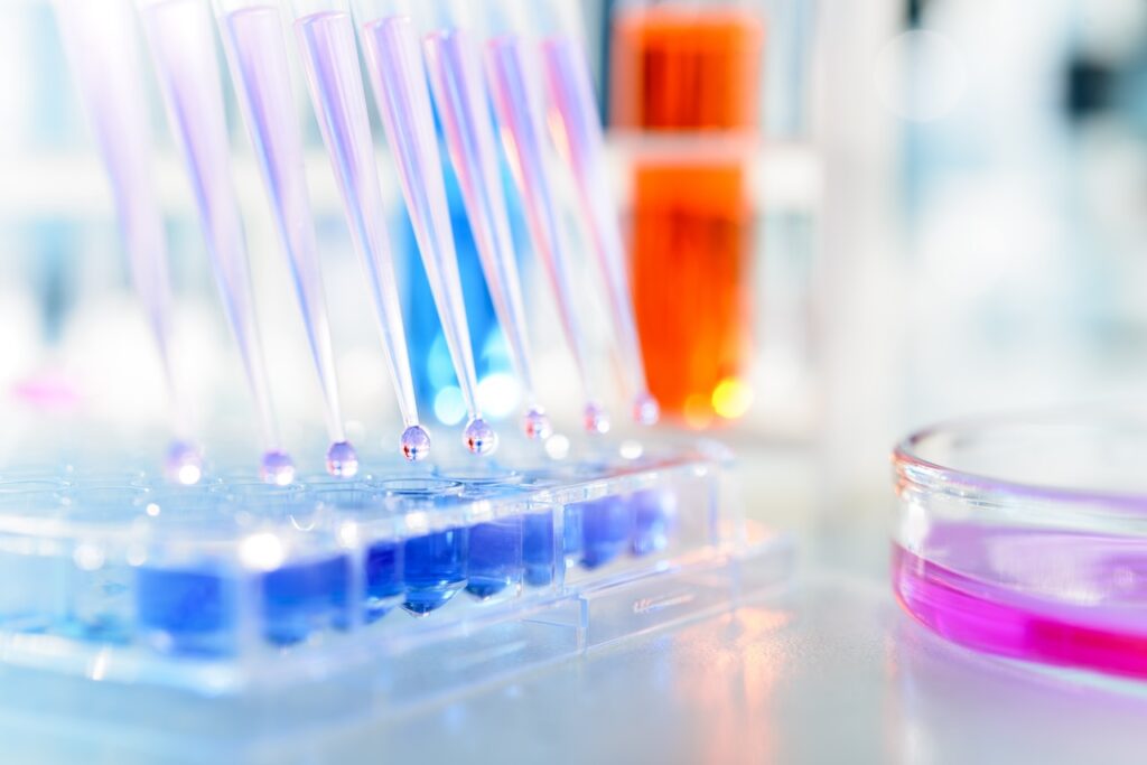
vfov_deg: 22.6
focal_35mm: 60
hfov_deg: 33.4
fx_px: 1912
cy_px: 382
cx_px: 574
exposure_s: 1/160
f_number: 7.1
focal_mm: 60
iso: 100
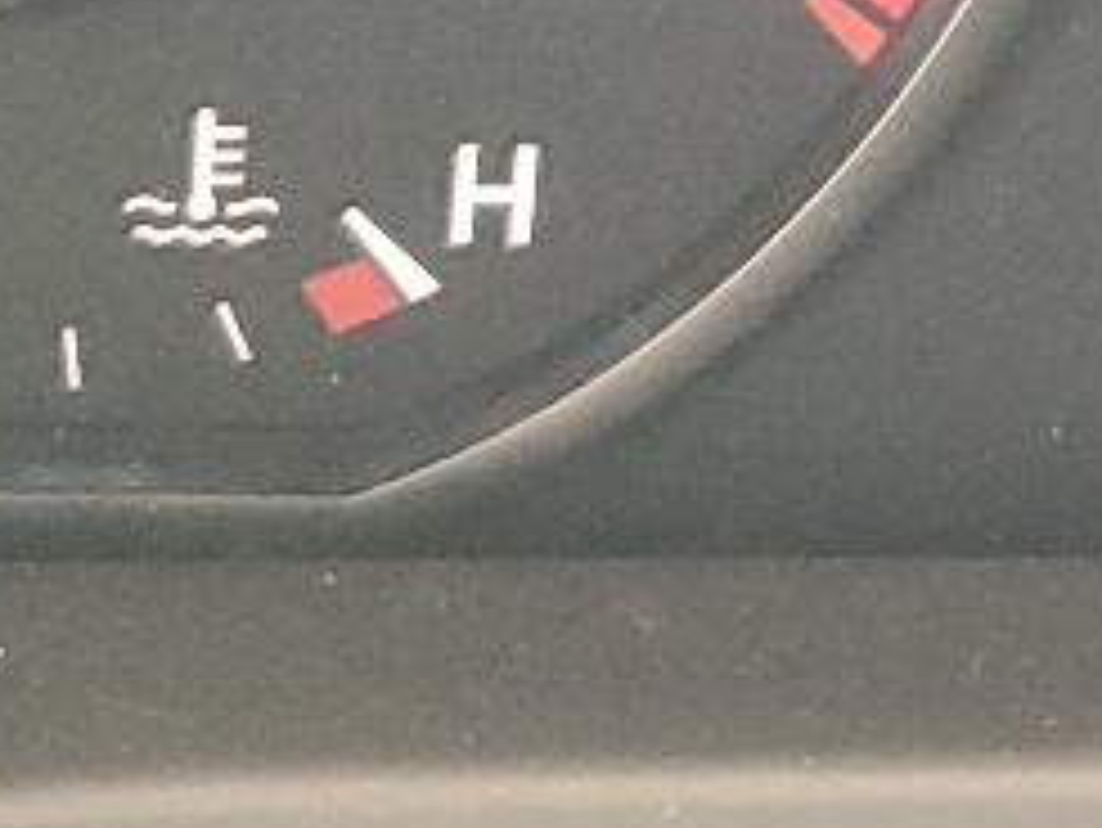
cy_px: -724
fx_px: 5415
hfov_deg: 11.0
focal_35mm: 170
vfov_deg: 8.4
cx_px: 1885
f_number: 1.5
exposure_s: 1/60.2
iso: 392
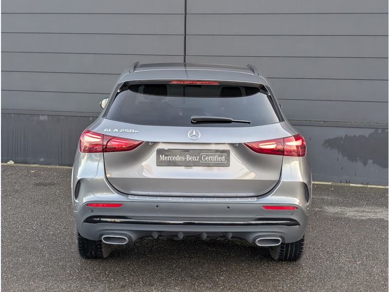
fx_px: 551
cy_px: 146
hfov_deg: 38.9
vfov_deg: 29.7
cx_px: 194
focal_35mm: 49
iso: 225
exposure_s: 1/929
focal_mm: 6.9
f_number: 1.68
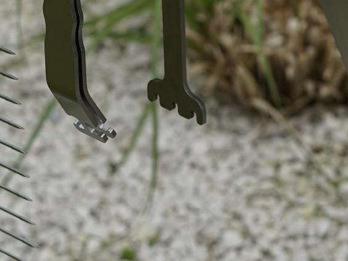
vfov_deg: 9.0
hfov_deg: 11.9
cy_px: 2
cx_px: 350
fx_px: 1648
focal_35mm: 164
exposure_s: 1/250
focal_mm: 50
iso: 100
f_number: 3.2
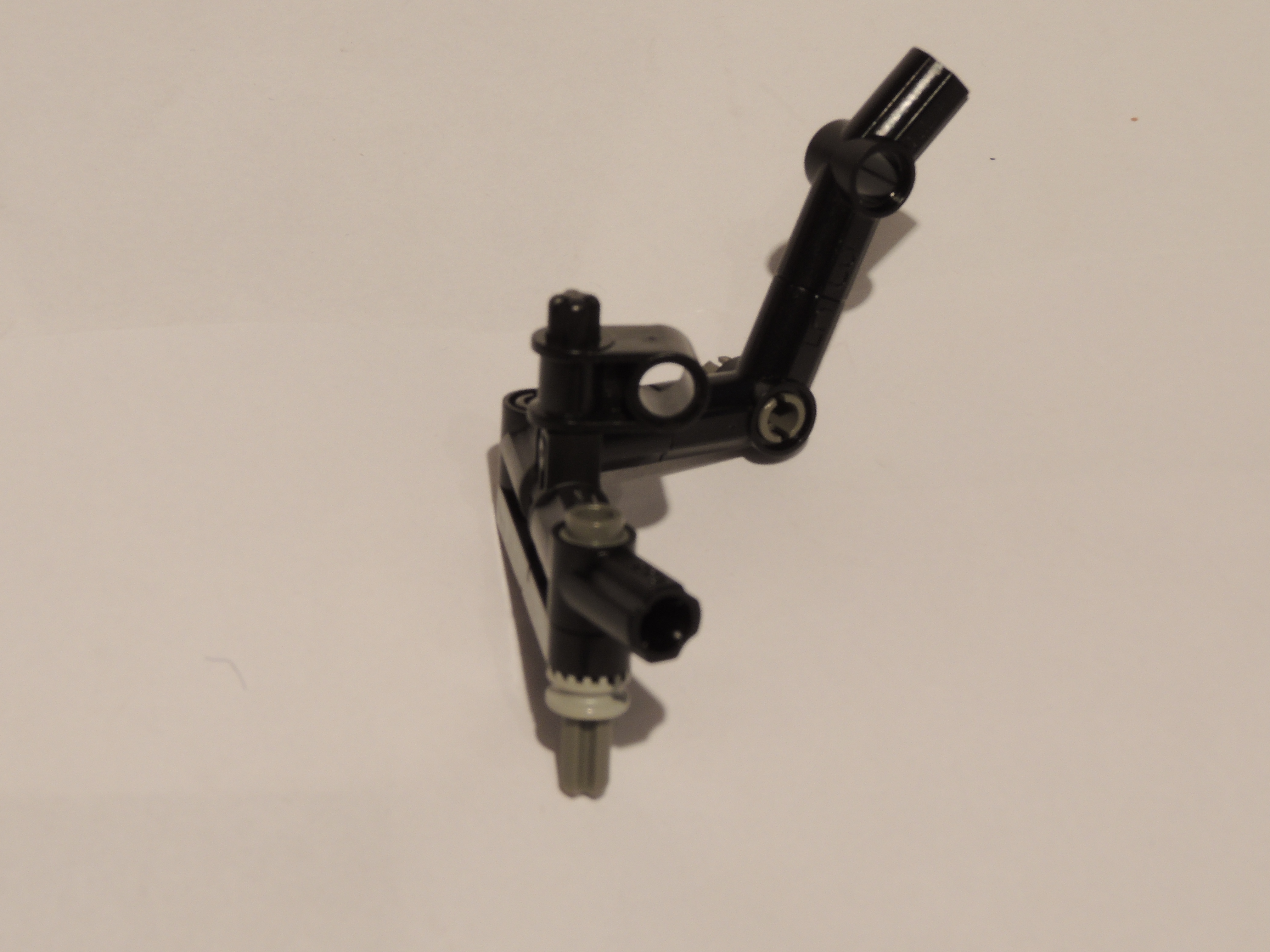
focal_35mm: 135
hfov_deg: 14.6
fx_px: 4953
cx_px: 552
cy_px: 420
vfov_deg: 11.0
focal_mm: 18.7
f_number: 6.6
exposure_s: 1/2.5
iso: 100
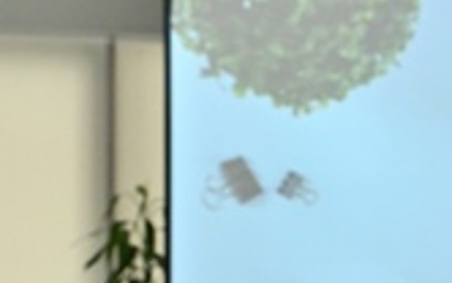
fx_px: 1911
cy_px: 348
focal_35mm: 155
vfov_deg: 8.4
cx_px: 719
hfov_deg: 12.7
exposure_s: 1/80
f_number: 9
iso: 3200
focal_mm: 42
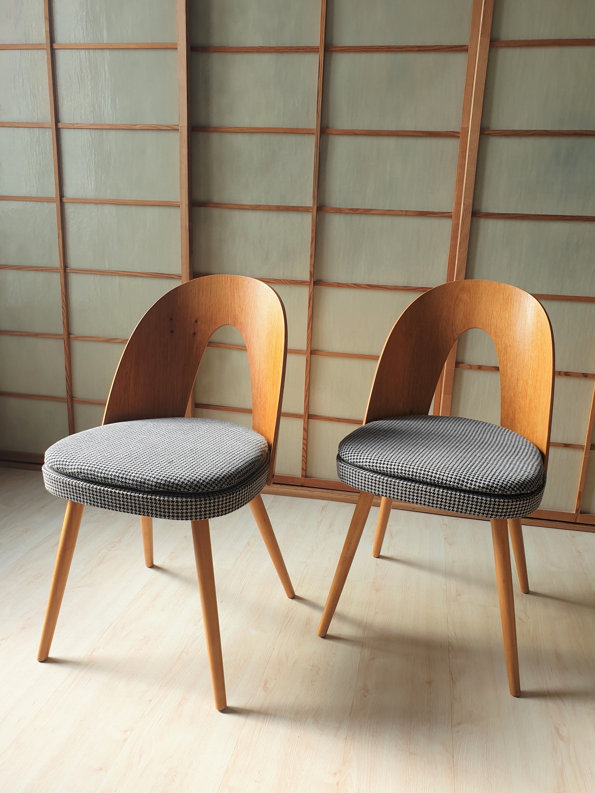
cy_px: 407
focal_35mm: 27
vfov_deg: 65.3
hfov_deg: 51.4
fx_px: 619
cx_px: 298
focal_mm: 4.3
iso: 50
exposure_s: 1/142
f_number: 2.4
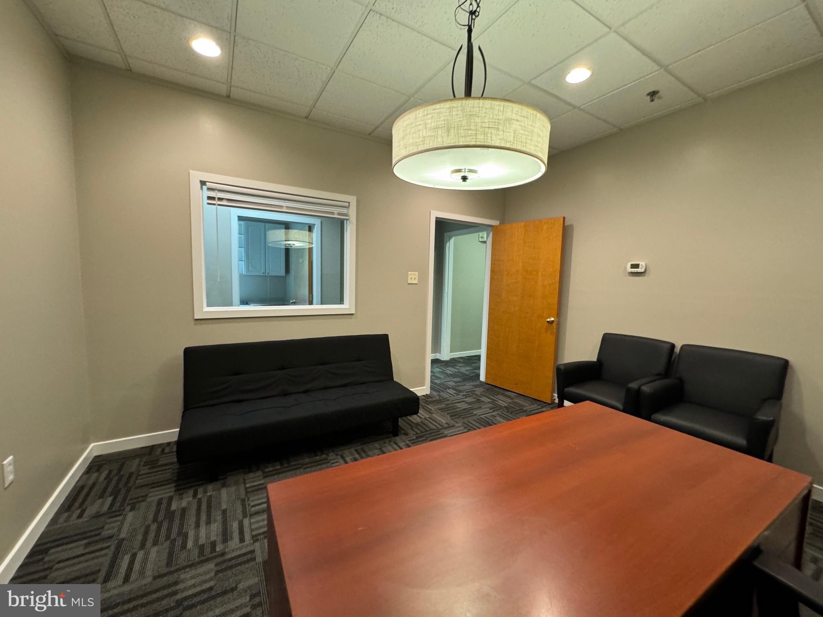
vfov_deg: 85.7
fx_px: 333
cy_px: 308
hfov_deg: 102.1
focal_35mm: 14
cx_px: 412
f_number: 2.2
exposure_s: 1/60
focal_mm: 2.22
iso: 320
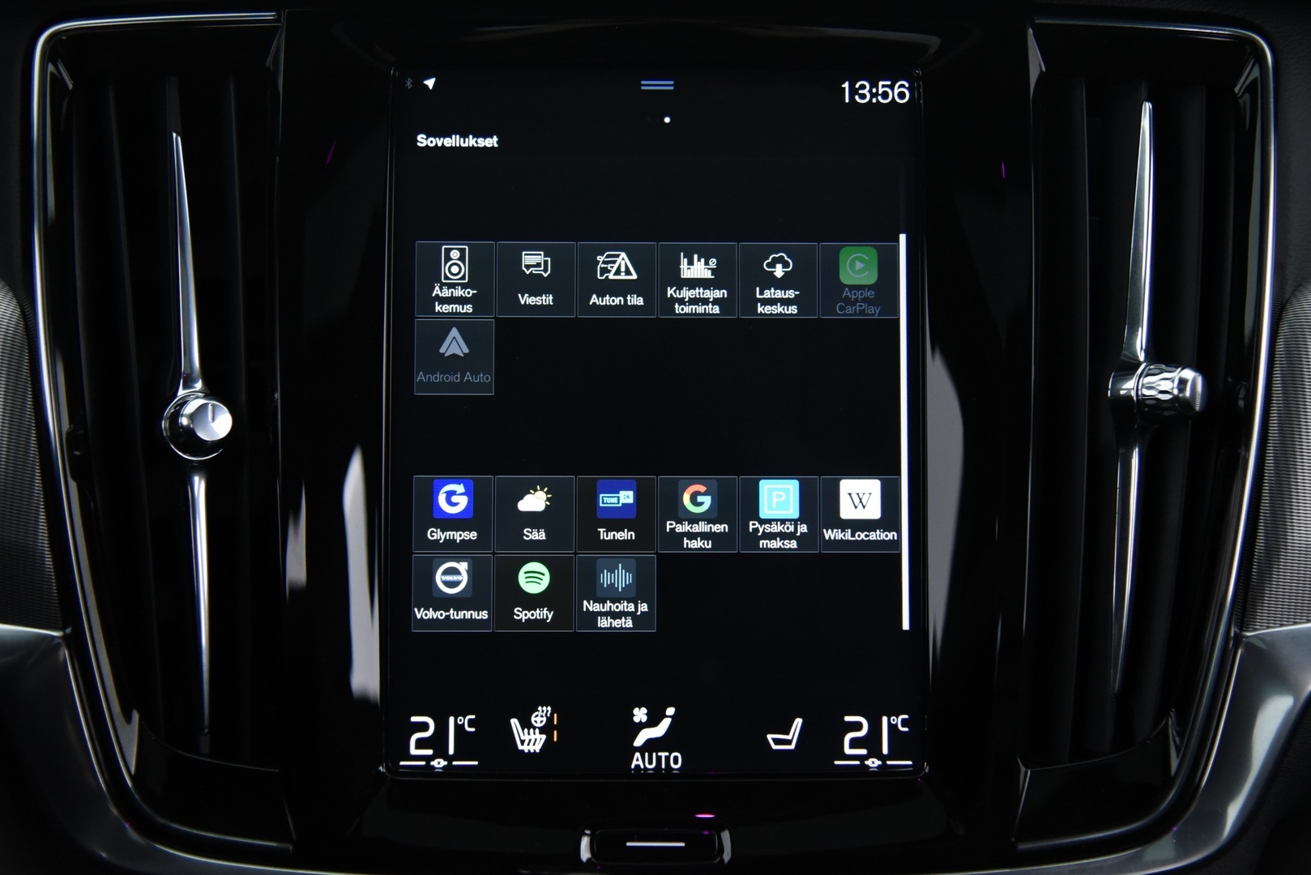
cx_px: 656
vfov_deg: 33.4
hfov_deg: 48.4
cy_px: 438
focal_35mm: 40
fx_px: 1457
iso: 4000
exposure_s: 1/50
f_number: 4
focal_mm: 40
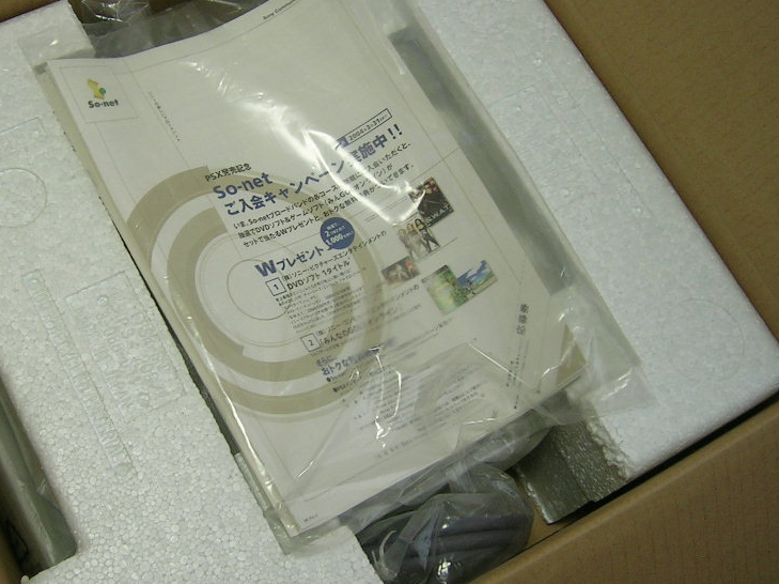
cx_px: 294
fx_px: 1170
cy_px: 296
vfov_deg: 28.0
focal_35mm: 52
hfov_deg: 36.6
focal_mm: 5.7
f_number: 2.8
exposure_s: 1/12.3
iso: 50
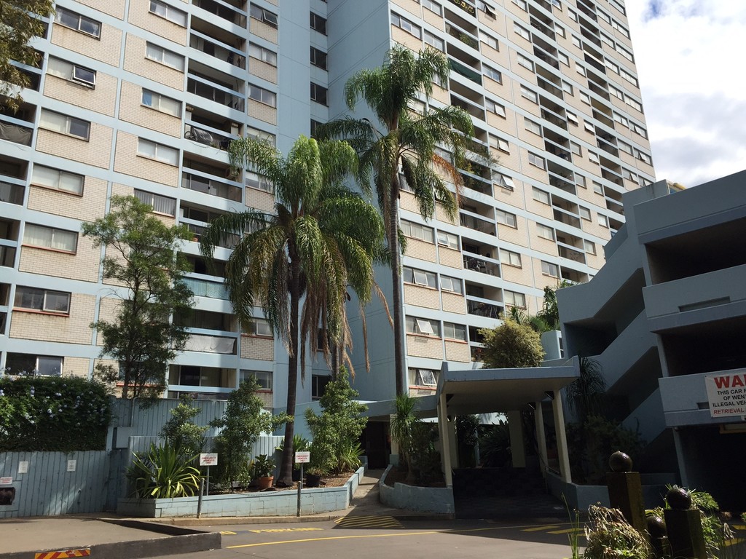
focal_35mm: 29
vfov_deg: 48.2
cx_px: 373
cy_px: 280
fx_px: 625
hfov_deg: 61.7
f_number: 2.2
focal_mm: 4.15
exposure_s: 1/2475
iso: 32
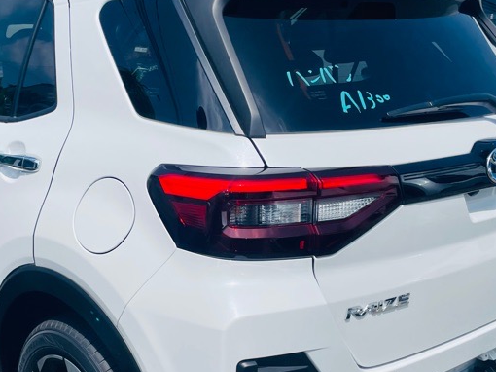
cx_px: 163
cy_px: 242
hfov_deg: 37.1
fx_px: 730
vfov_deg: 28.4
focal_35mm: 51
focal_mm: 4.2
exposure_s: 1/5814
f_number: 1.6
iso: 32
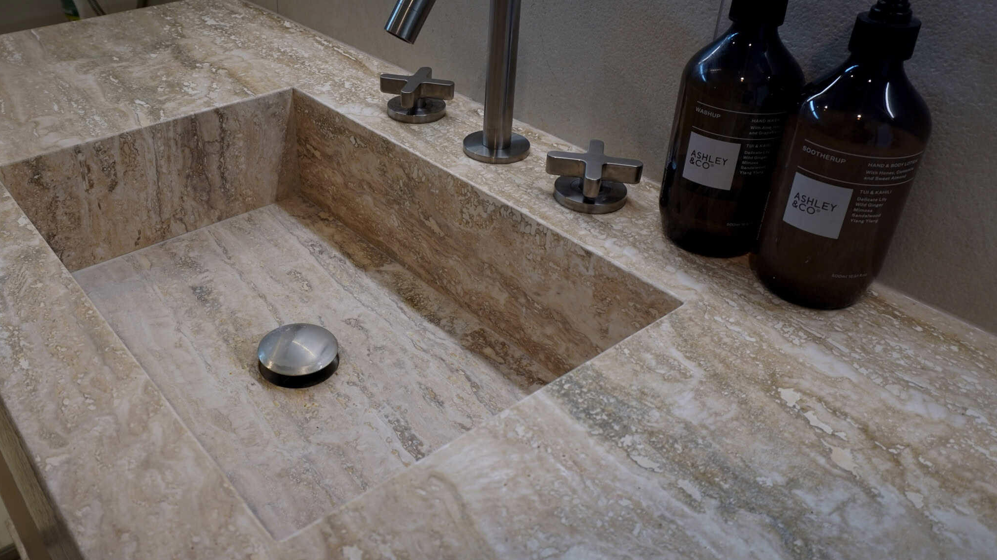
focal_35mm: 31
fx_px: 819
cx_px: 392
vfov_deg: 37.7
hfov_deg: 62.0
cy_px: 237
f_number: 5.6
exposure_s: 1/30
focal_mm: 16
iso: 320
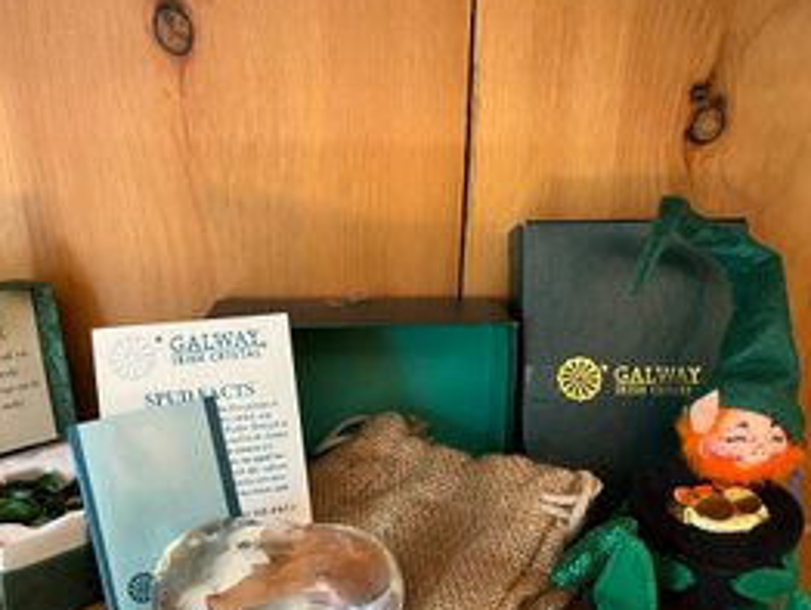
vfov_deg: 41.5
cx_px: 376
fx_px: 797
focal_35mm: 34
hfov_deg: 53.9
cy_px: 382
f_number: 1.6
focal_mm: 5.1
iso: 250
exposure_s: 1/60
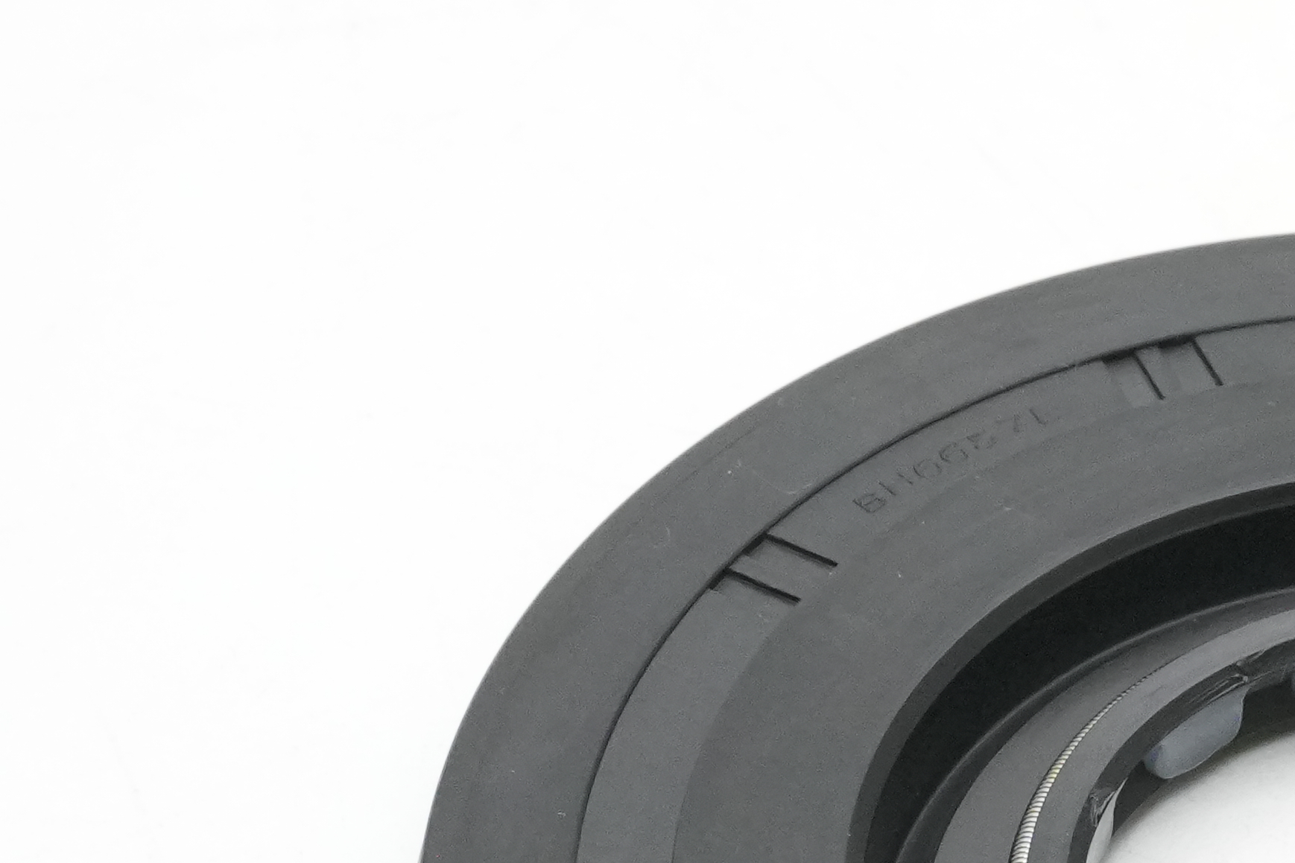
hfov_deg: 11.7
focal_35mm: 171
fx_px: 6151
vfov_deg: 8.0
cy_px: 984
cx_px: 1598
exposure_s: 1/160
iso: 2500
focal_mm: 32
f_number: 11
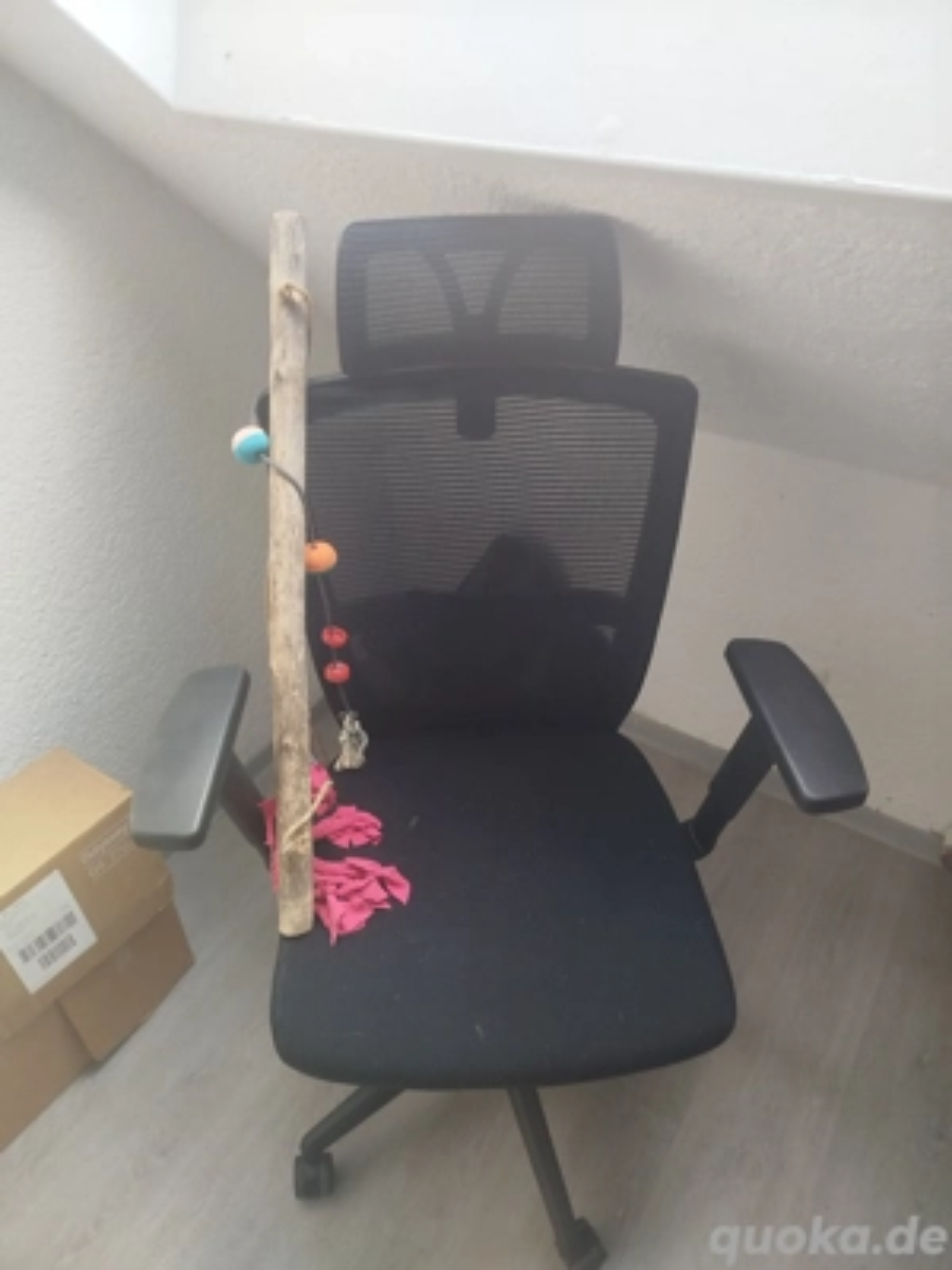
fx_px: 880
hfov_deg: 56.8
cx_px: 476
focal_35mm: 24
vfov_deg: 71.6
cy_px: 635
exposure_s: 1/50
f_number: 1.7
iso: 100
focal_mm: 5.31
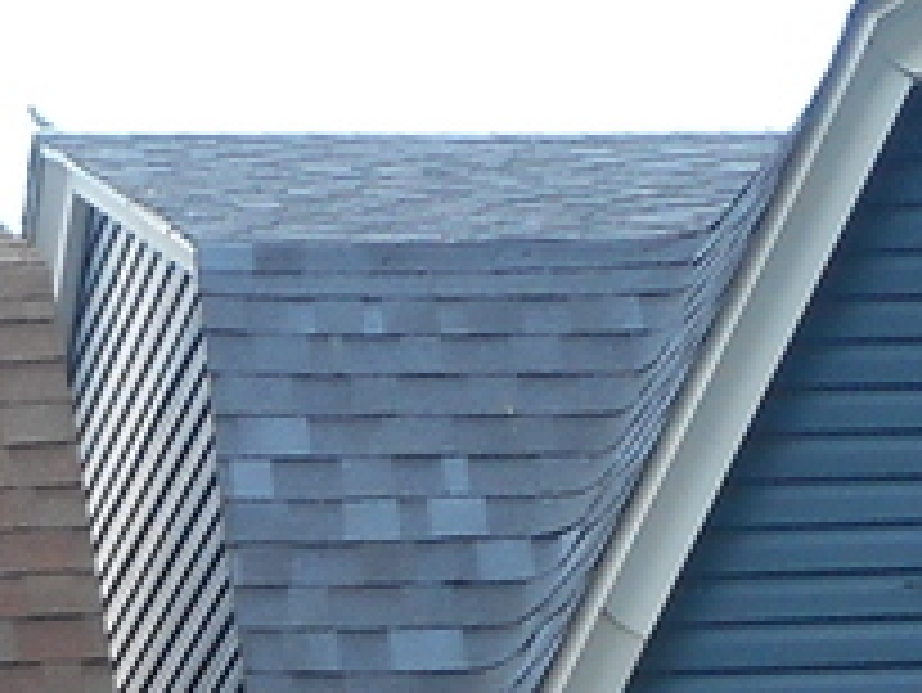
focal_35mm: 204
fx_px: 5437
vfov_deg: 6.9
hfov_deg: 8.9
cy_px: 1647
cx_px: -1169
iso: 80
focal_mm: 5.2
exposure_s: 1/125
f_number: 4
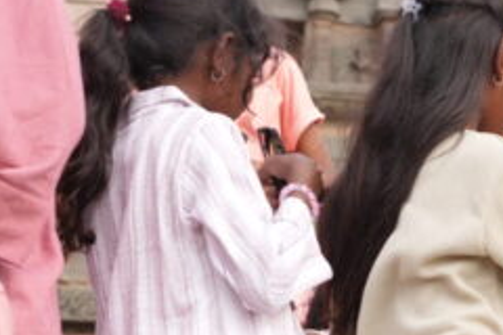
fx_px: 2976
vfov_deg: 6.4
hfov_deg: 9.4
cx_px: 700
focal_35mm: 213
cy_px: 353
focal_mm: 50
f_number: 3.5
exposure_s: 1/1000
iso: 250
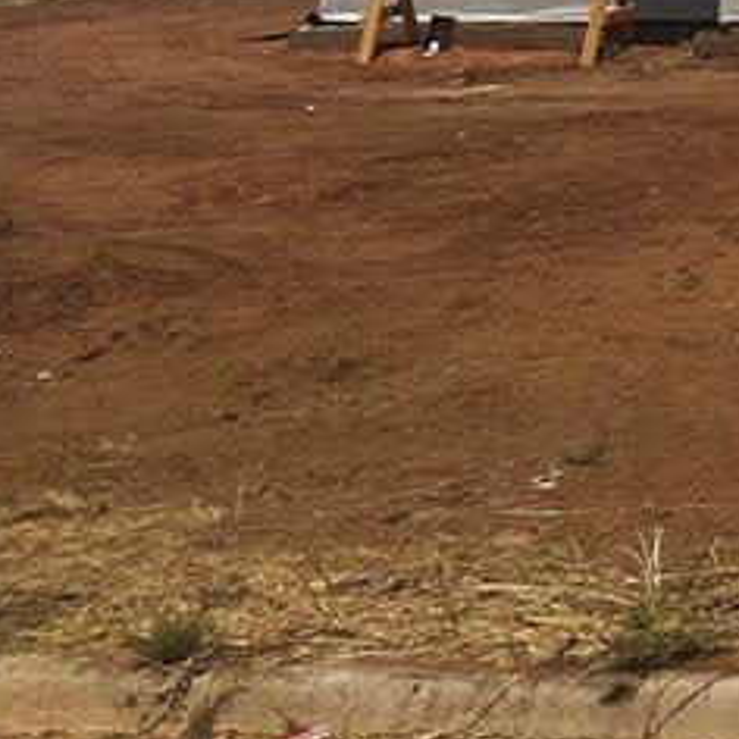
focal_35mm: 92
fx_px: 2222
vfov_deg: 17.0
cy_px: -395
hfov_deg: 15.3
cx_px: 1465
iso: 80
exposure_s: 1/8197
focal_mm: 6.86
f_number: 1.78
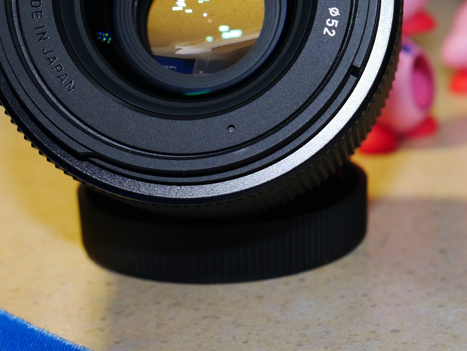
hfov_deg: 15.7
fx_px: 1673
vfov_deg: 11.9
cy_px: 102
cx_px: 438
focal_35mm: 124
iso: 800
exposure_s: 1/60
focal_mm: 30
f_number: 5.4
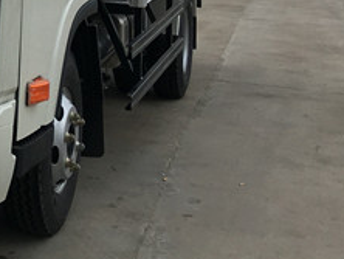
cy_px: -108
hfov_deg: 15.9
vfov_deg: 12.6
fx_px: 1124
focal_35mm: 113
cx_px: -178
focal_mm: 4.15
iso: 25
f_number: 2.2
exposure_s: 1/1131
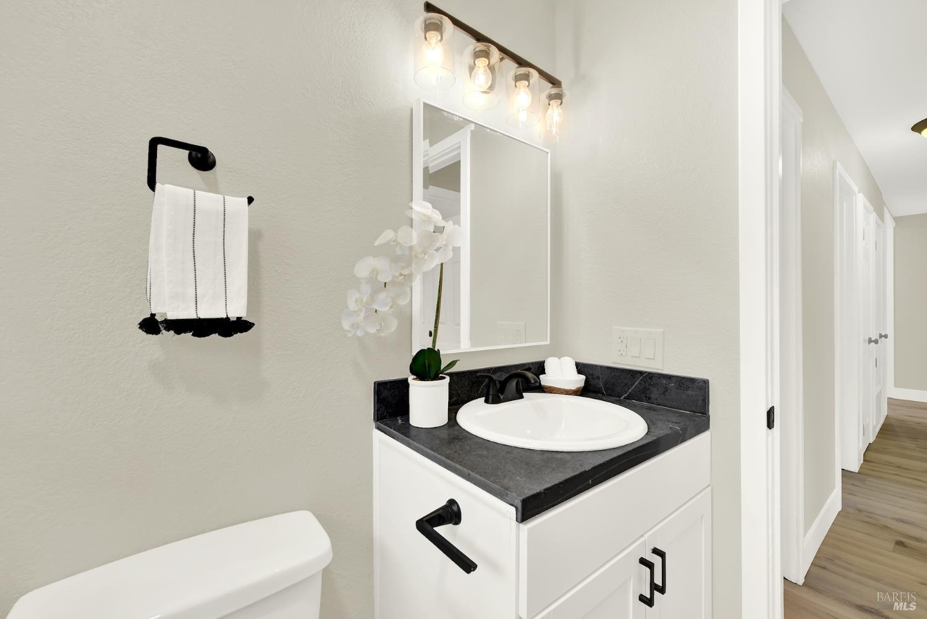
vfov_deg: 81.3
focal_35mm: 14
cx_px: 464
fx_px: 361
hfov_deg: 104.2
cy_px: 310
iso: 100
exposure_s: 1/3
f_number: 14
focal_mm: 14
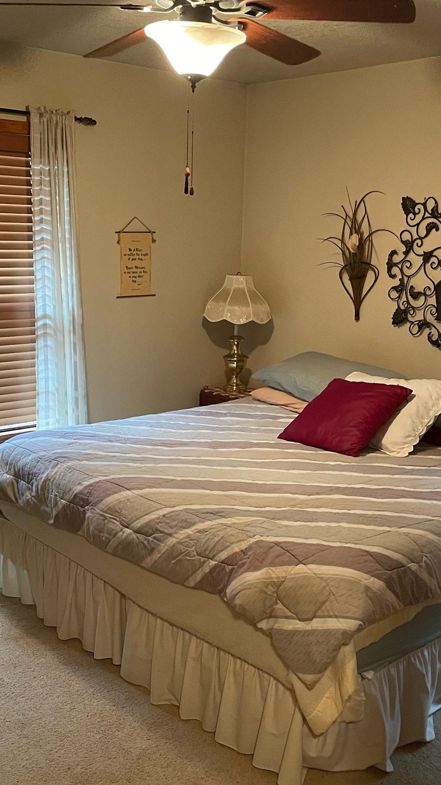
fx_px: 790
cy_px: 465
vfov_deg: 52.5
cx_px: 209
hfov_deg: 31.2
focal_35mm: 38
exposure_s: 1/40
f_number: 1.6
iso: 500
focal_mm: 4.2
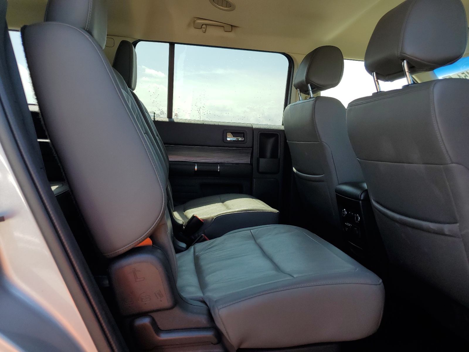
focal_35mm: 26
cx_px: 234
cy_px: 176
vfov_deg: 53.1
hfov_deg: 67.3
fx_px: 352
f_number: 1.5
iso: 50
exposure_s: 1/769
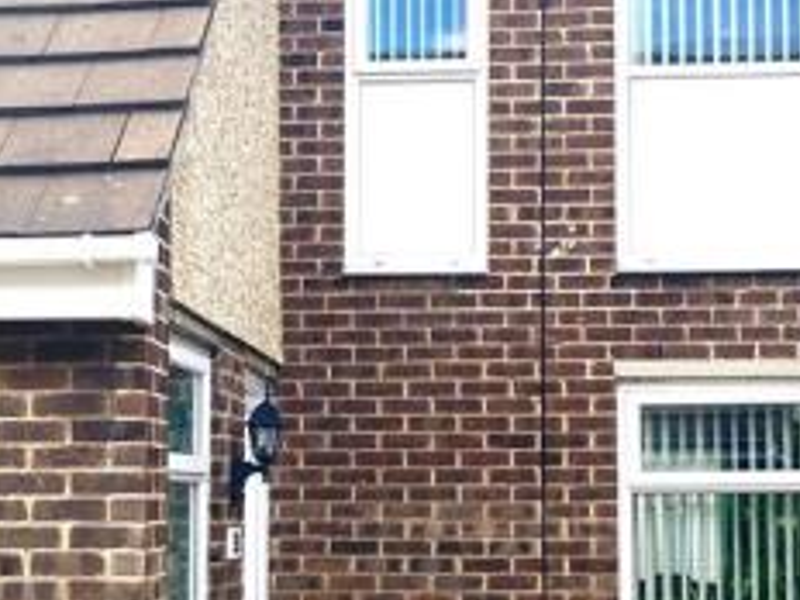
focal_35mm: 73
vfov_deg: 20.1
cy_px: 391
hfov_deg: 26.7
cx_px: 388
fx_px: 1687
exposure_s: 1/320
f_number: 2.2
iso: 25
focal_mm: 4.15
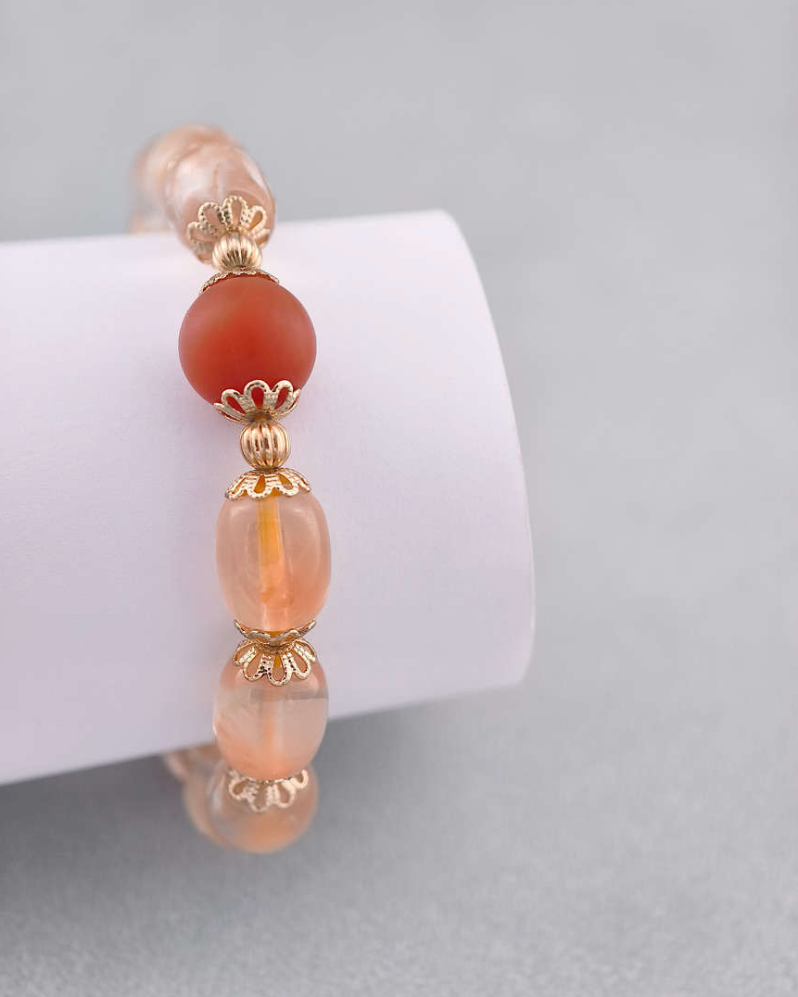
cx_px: 399
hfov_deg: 17.3
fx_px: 2627
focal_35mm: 89
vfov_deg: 21.5
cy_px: 480
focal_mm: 22.48
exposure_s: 1/160
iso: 125
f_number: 2.67
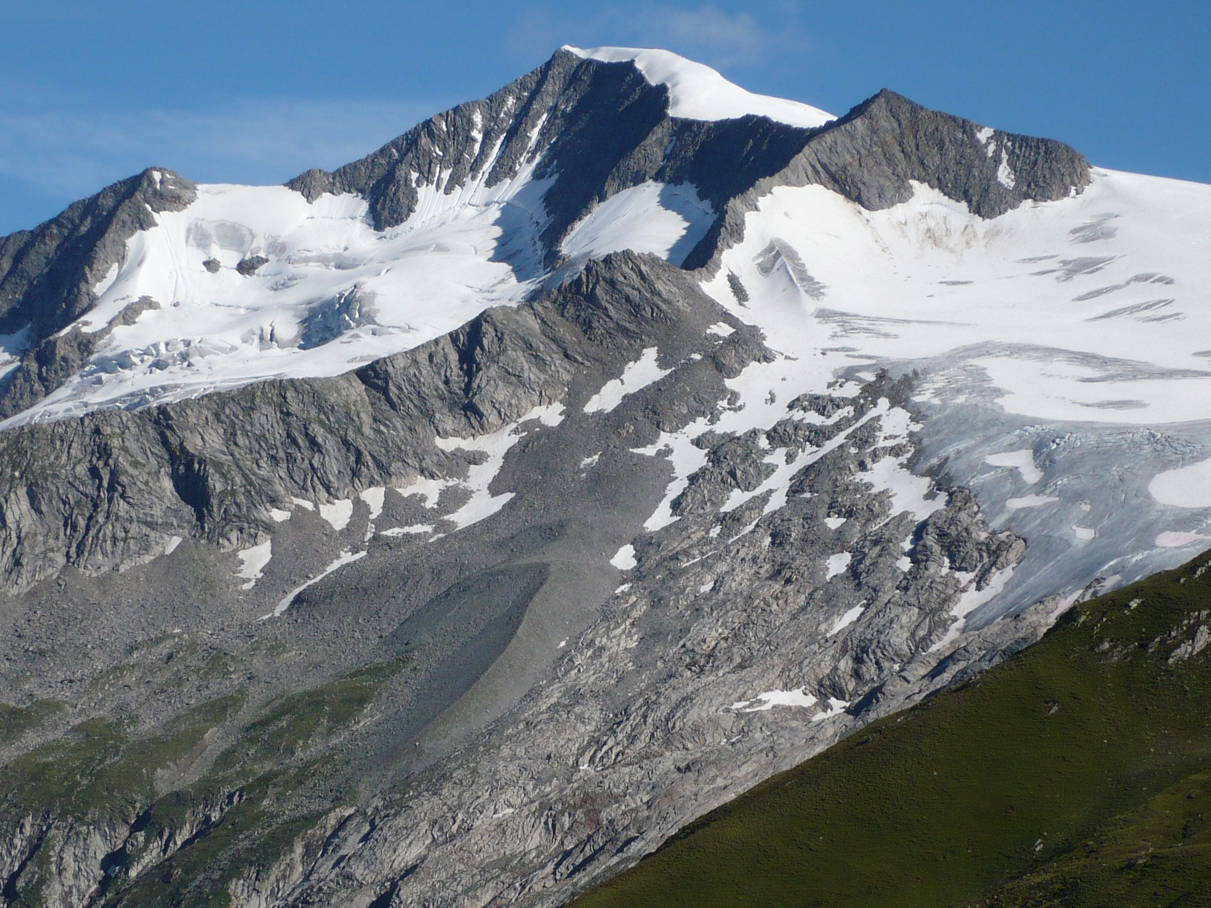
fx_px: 5563
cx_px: 554
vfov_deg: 9.3
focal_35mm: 159
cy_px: 449
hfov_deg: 12.4
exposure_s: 1/800
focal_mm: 17.4
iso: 100
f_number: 5
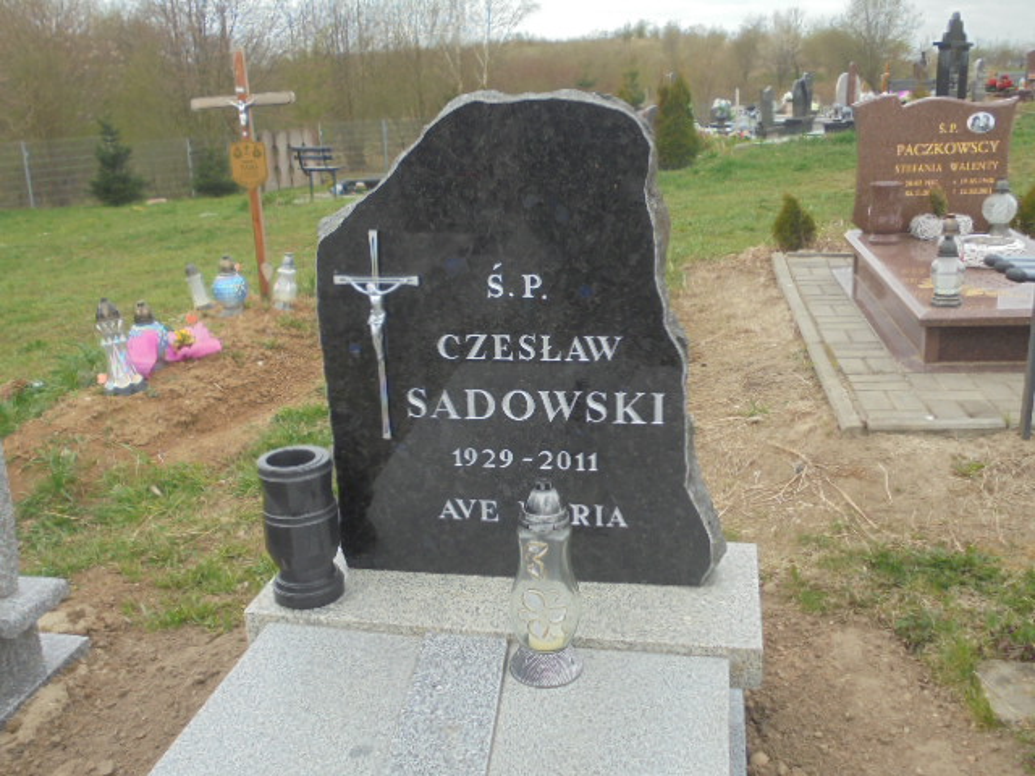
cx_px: 518
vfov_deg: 41.8
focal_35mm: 34
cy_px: 388
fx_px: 1017
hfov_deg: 54.0
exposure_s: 1/160
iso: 100
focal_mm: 6.1
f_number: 4
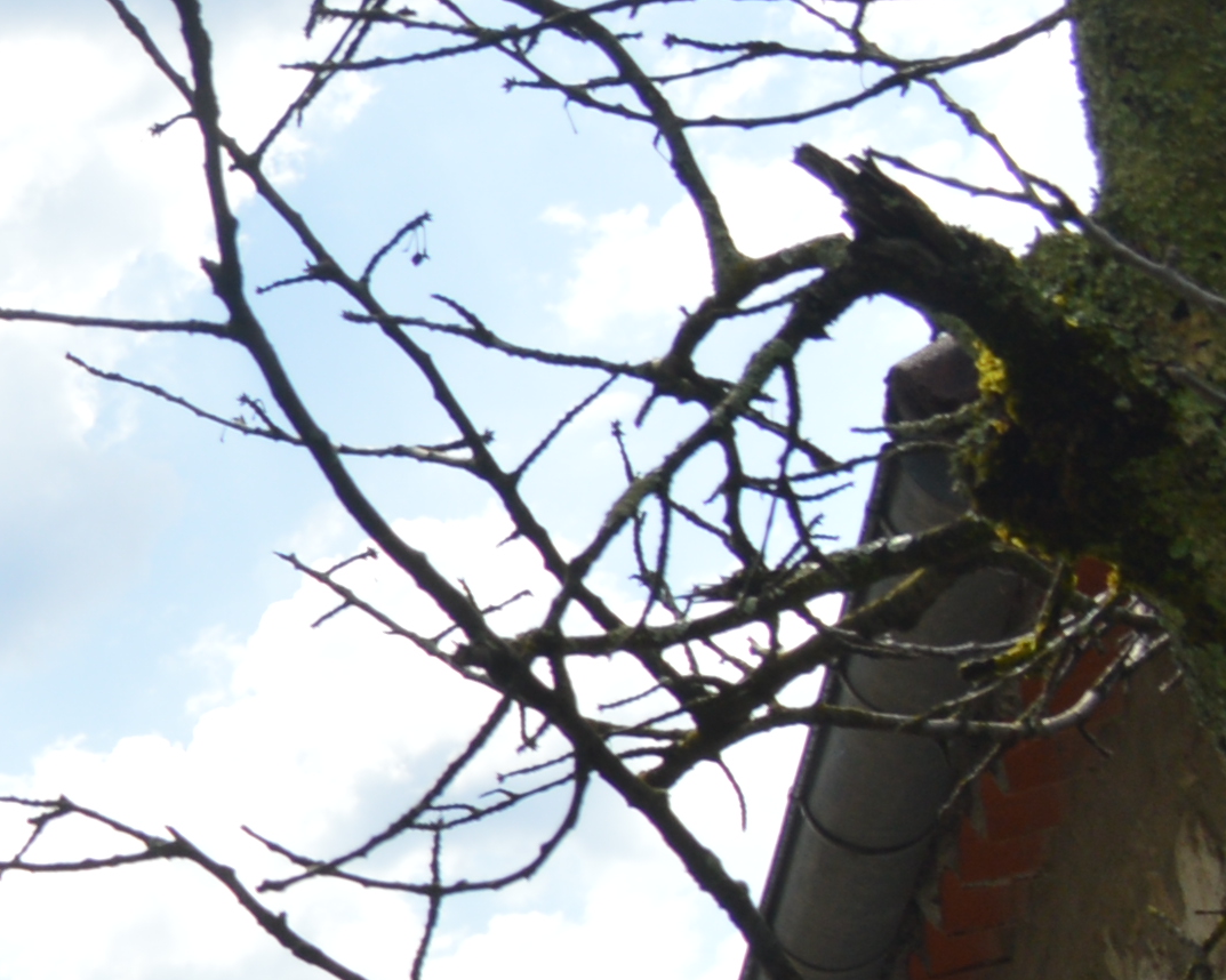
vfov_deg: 10.5
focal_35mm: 142
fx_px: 5152
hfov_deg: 11.1
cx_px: -1826
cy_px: 1497
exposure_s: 1/250
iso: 100
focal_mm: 18
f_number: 8
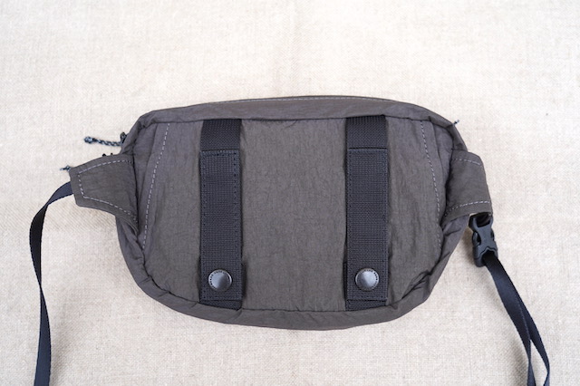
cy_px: 193
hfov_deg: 55.8
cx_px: 290
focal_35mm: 34
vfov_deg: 38.8
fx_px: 547
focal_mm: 34
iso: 100
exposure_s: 1/160
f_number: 4.5
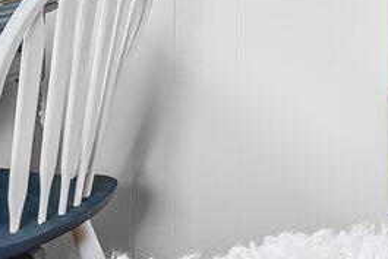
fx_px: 1165
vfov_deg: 11.7
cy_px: -206
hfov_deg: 14.3
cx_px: 867
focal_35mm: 108
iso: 400
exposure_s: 1/6
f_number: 8
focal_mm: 14
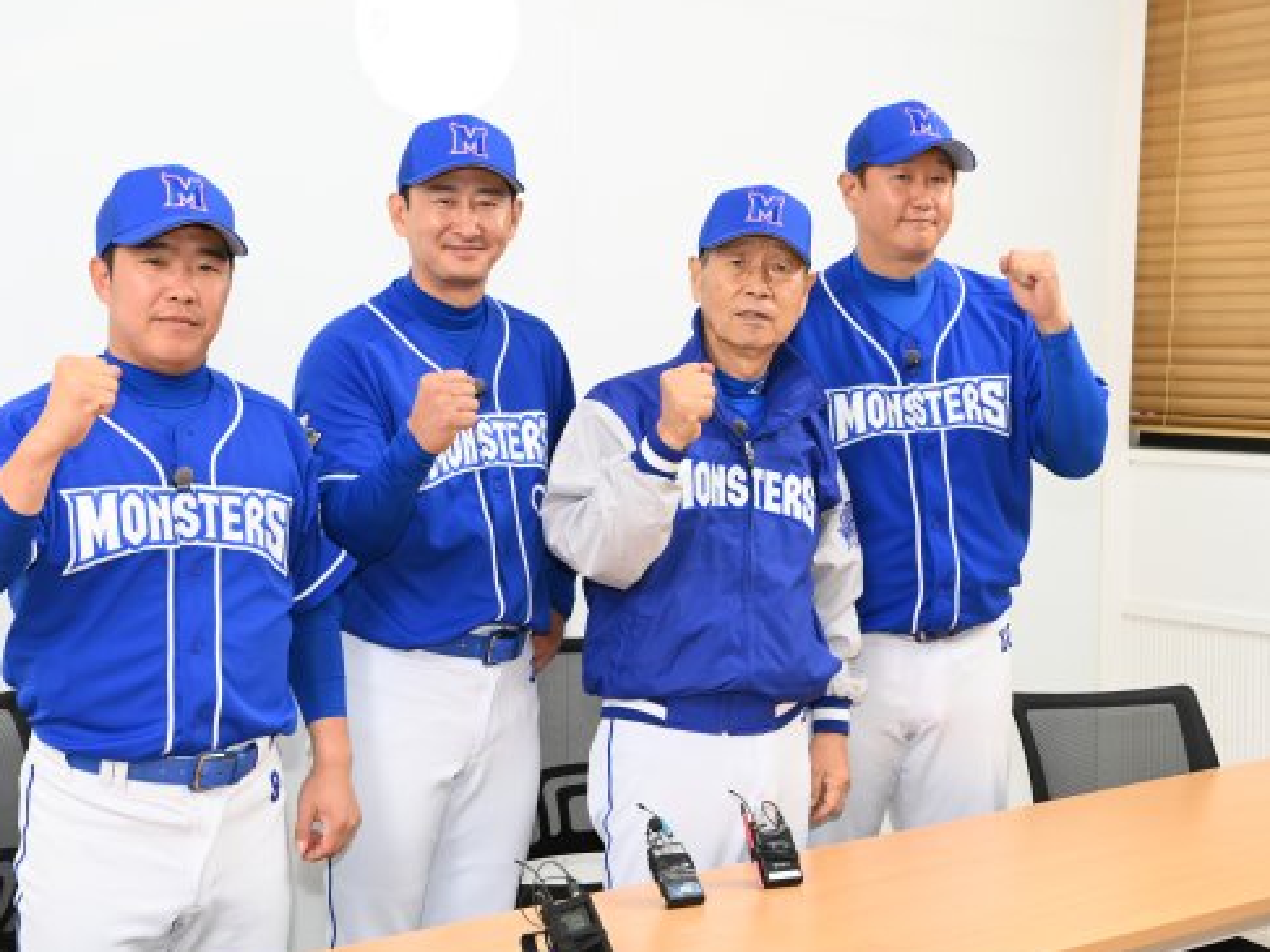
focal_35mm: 54
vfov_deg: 27.0
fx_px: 1981
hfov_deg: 35.5
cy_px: 483
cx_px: 610
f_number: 5.6
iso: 3200
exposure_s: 1/800
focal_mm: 48
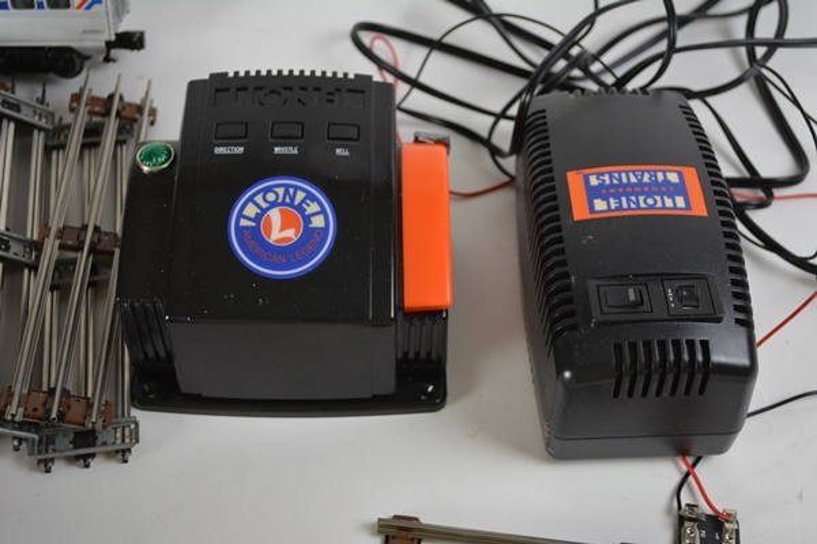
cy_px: 272
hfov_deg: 41.1
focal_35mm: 48
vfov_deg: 28.1
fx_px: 1089
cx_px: 408
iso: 400
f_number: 4.8
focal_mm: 32
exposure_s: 1/100
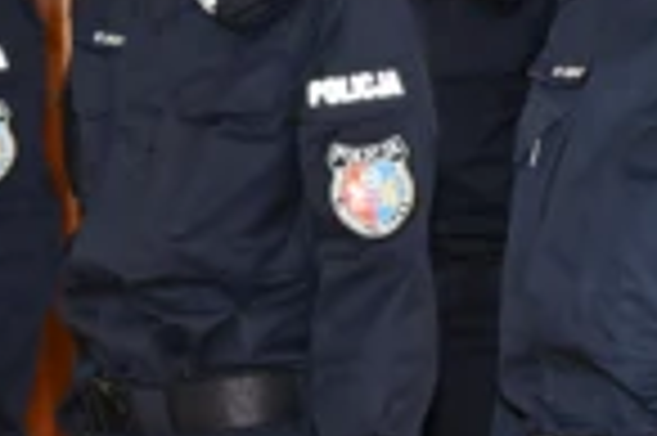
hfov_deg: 10.7
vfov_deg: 7.2
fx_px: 3482
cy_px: 225
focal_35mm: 191
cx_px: 652
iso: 1600
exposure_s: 1/60
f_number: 6.3
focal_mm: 62
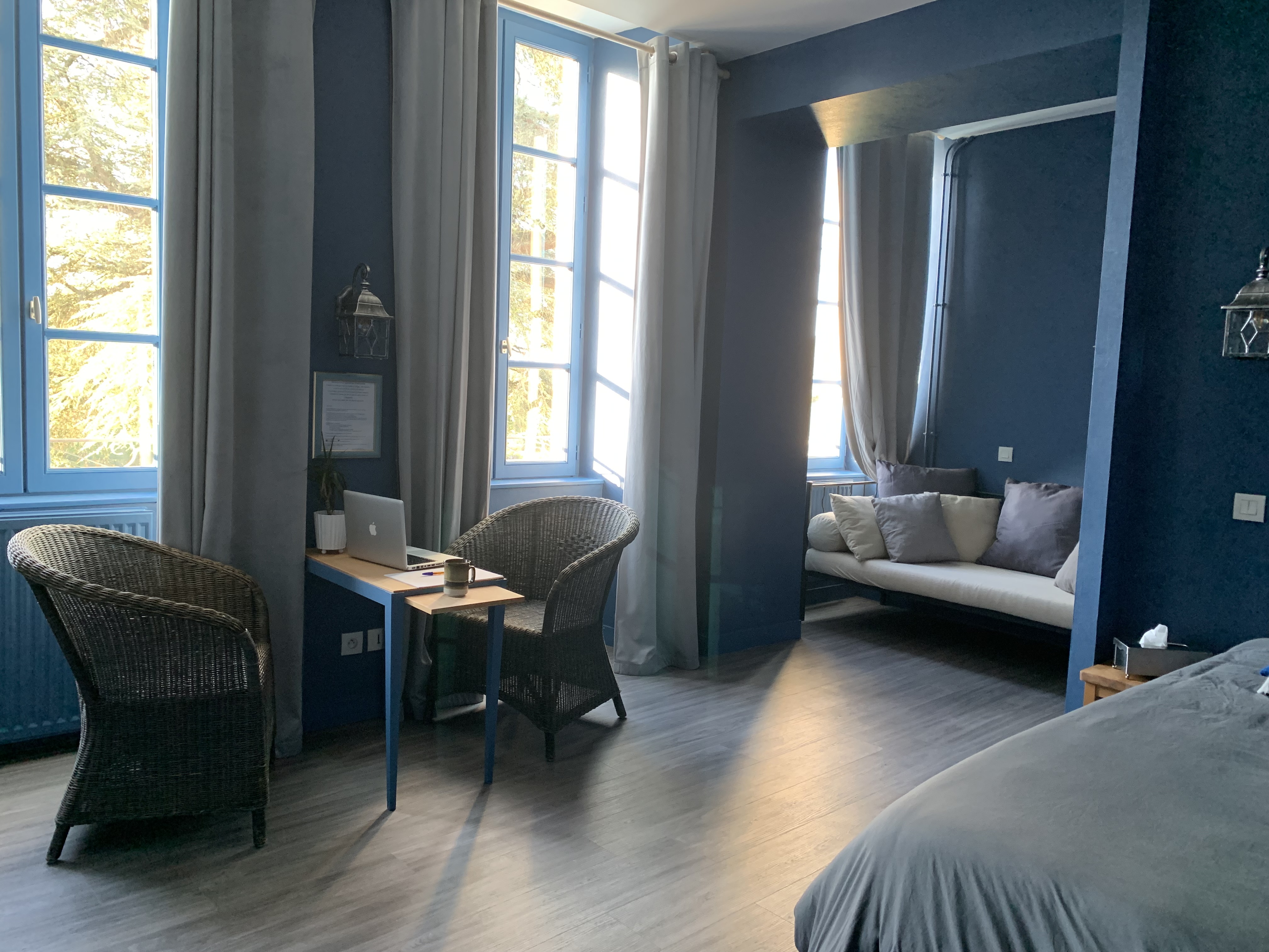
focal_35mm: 26
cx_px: 634
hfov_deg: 67.3
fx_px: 953
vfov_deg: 53.1
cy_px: 476
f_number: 1.8
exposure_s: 1/60
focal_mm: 4.25
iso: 160
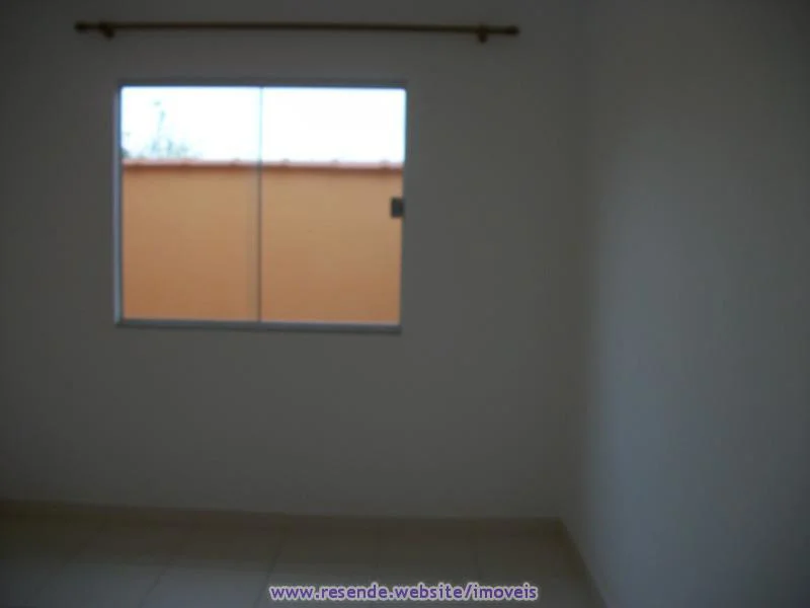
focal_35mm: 32
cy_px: 304
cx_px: 405
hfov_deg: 56.8
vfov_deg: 44.2
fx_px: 749
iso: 80
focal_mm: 5.7
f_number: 2.9
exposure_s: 1/160
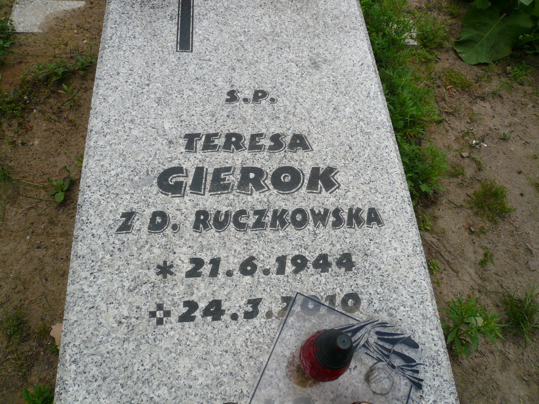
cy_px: 202
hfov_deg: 63.4
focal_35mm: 28
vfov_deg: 49.7
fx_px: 436
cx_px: 270
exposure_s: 1/500
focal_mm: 4.6
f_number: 2.8
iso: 100
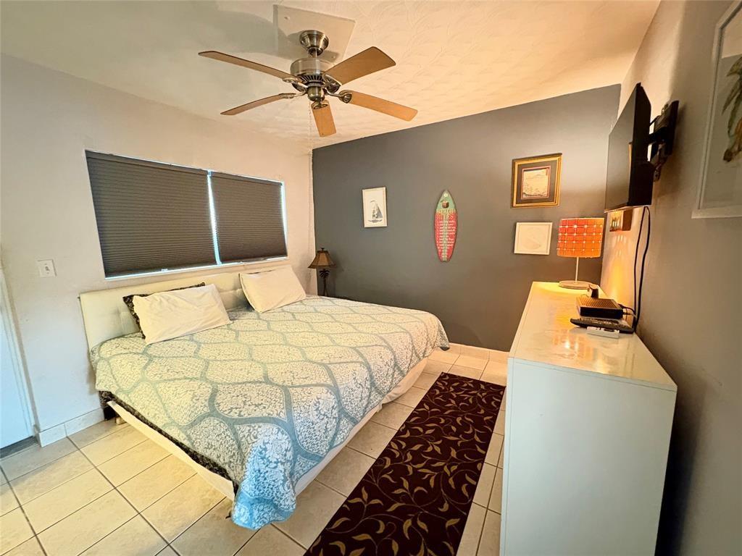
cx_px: 371
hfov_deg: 102.1
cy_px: 278
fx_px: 300
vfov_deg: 85.7
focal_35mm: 14
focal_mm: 2.22
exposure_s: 1/17
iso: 1600
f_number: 2.2
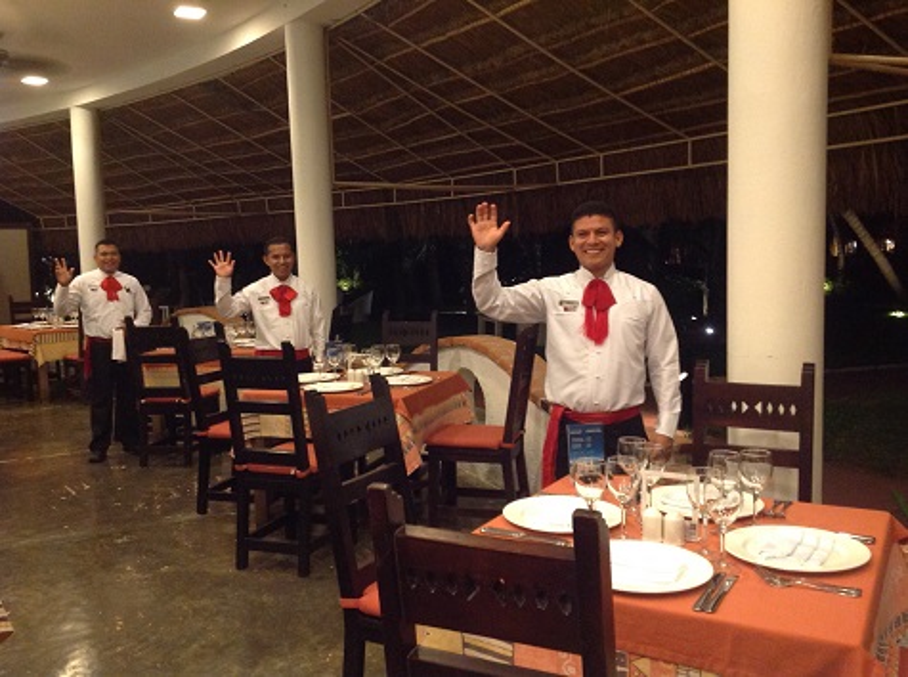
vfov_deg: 40.5
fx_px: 916
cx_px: 454
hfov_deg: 52.7
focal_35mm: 35
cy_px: 338
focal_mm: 4.28
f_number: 2.4
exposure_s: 1/15
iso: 320
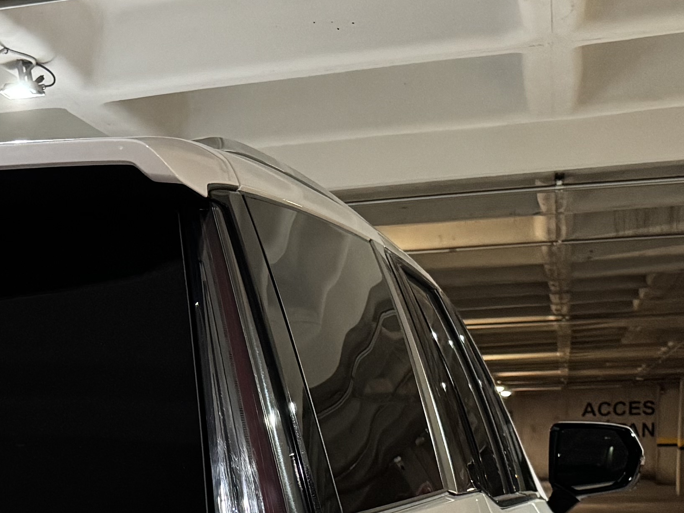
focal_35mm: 84
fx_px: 1660
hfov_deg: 21.6
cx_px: -145
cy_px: 622
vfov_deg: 16.8
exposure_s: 1/60
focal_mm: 6.76
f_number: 1.78
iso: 400
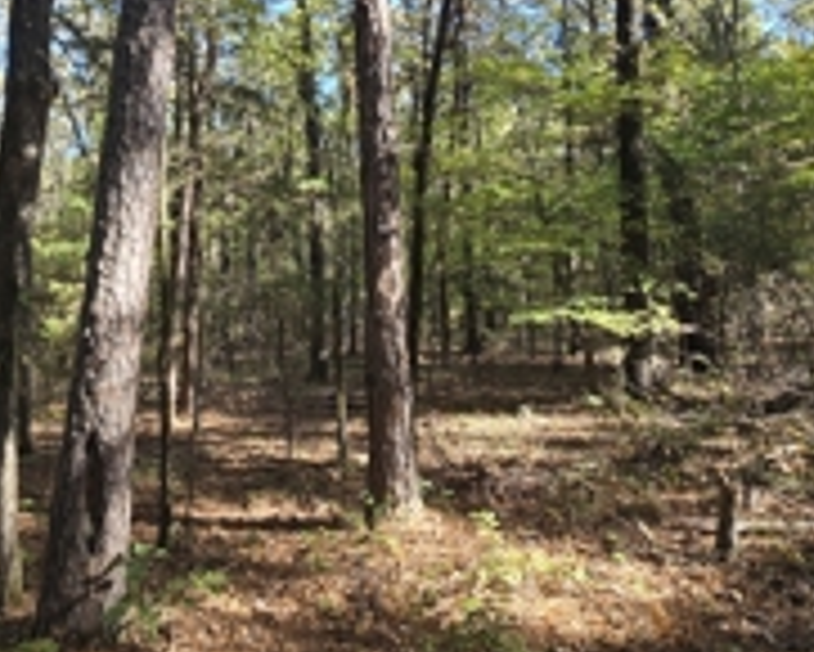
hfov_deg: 59.7
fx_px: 675
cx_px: 229
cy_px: 202
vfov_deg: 50.4
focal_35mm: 28
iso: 50
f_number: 2.2
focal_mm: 2.2
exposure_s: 1/189
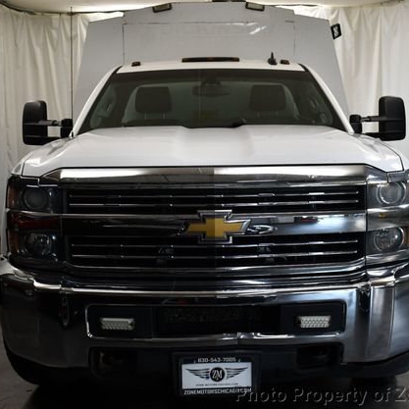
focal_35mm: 47
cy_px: 203
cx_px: 223
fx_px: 628
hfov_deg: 36.0
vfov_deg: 36.1
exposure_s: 1/250
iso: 640
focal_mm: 18
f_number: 3.5
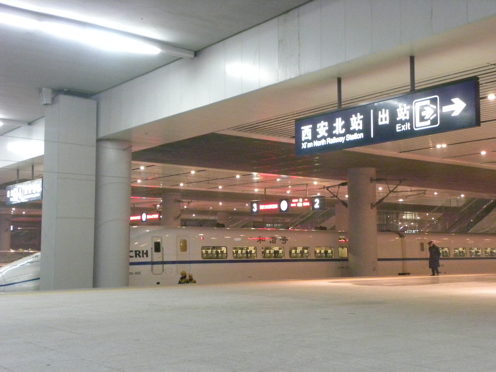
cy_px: 186
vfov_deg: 31.5
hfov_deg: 41.2
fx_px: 659
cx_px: 248
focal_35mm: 46
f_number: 3.2
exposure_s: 1/28.6
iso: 800
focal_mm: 8.2
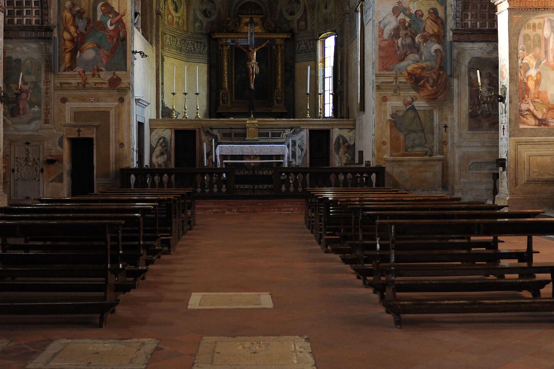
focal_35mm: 47
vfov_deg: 28.5
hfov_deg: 41.9
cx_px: 272
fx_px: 723
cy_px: 150
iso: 800
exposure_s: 1/50
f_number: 3.5
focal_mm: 28
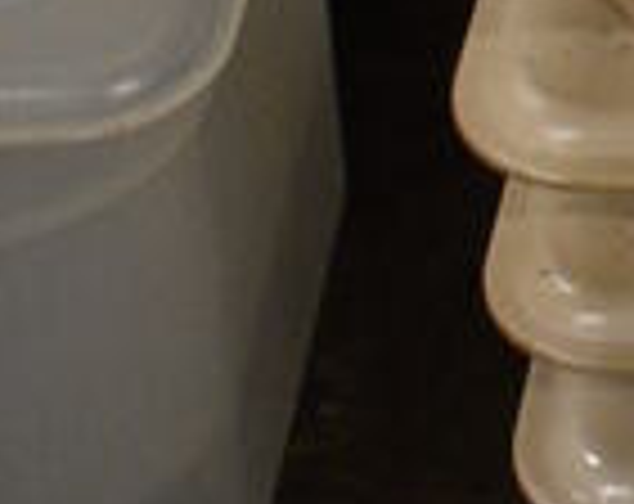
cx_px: 1151
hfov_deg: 10.0
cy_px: -920
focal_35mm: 183
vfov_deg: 7.5
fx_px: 3424
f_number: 3.5
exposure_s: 1/125
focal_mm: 20
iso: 1800
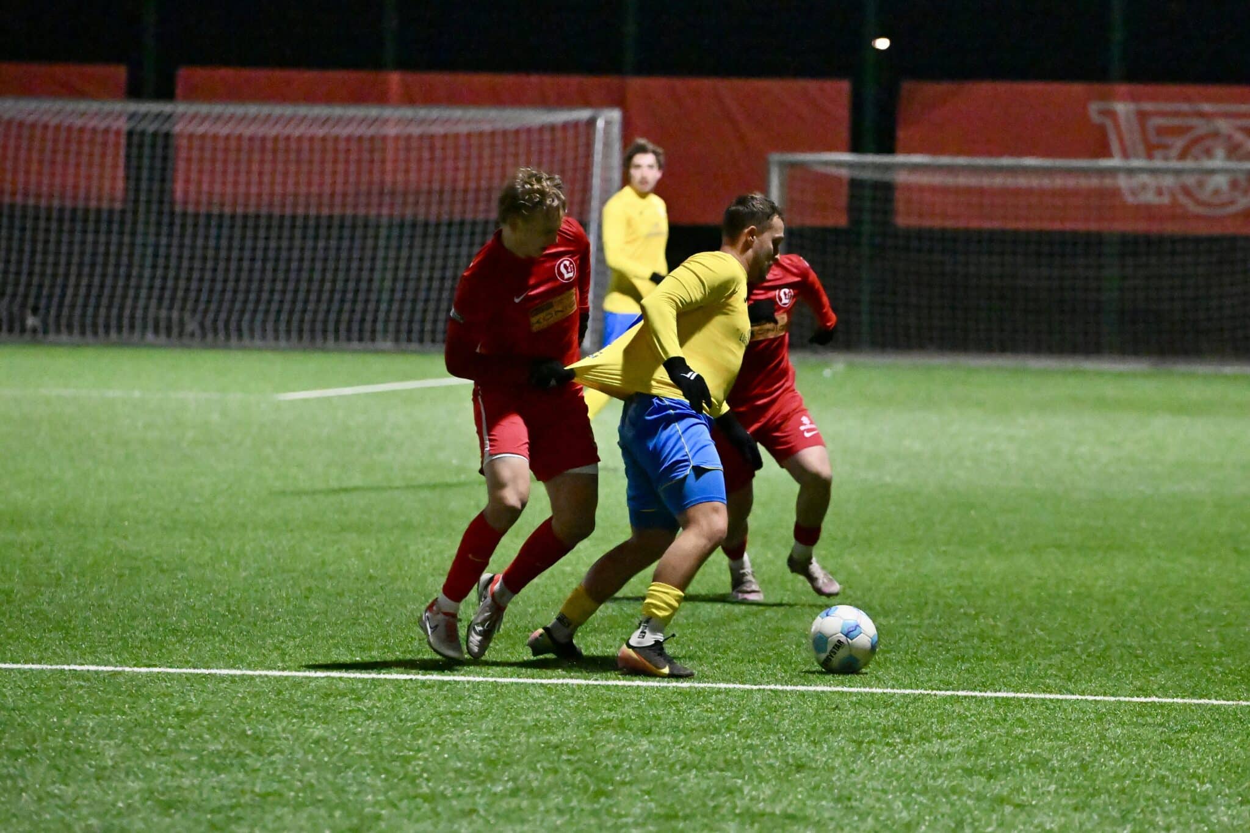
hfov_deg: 14.2
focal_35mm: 145
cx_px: 625
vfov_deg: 9.5
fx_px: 5034
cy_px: 416
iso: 10000
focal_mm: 145
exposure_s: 1/1250
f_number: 3.2
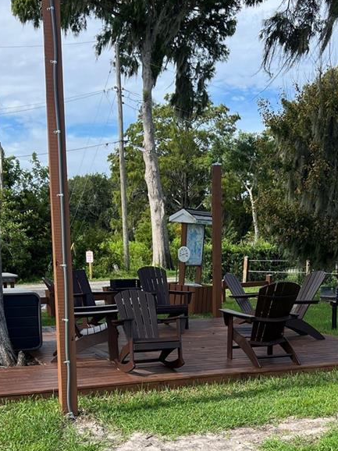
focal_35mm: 54
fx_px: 704
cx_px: 209
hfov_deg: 26.9
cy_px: 347
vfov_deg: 34.7
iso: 50
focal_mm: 5.7
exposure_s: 1/1838
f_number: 1.5
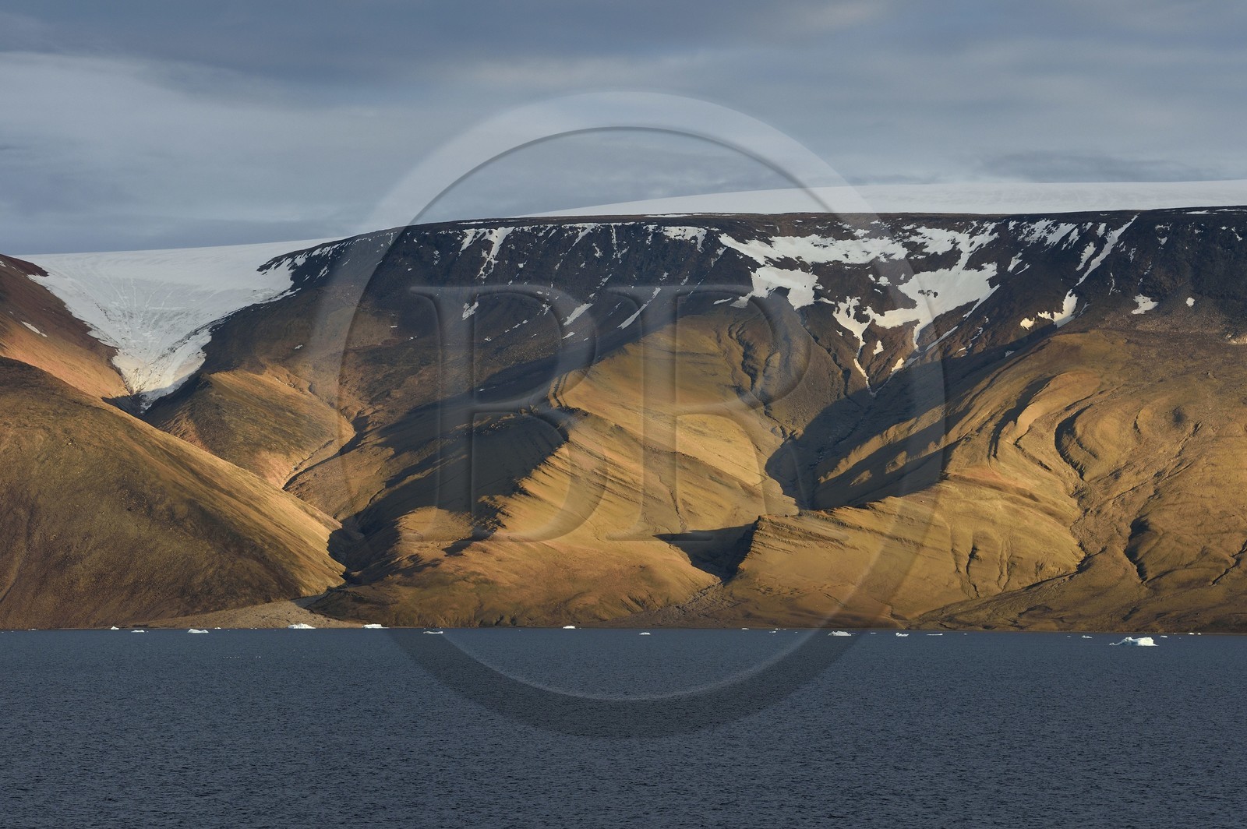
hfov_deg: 15.2
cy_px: 414
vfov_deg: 10.1
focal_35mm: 135
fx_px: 4672
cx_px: 624
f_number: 9
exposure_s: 1/320
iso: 400
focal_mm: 135
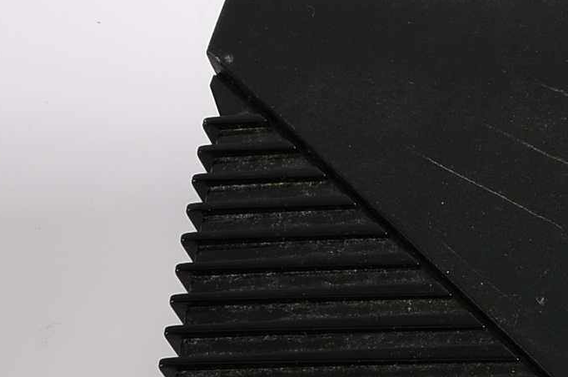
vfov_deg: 10.3
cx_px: 894
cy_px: 511
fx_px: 2047
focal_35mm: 130
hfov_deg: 14.5
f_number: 11
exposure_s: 1/200
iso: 100
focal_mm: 24
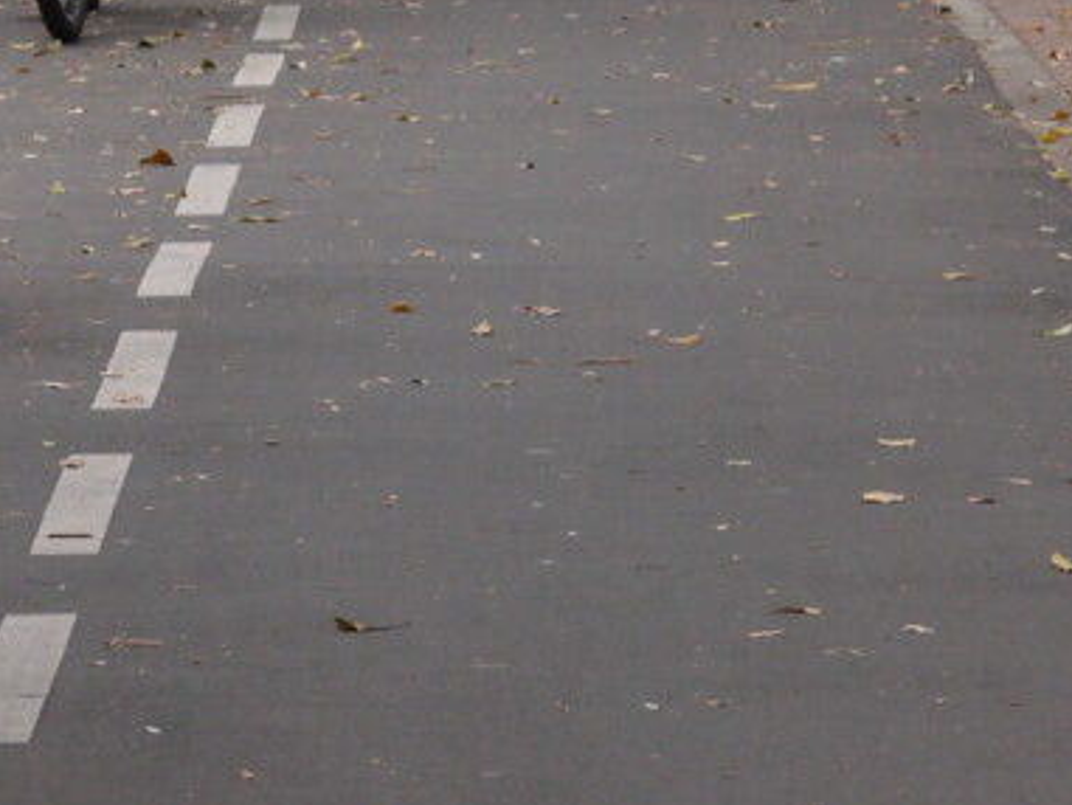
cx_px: -82
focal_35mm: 294
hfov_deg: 6.7
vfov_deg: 5.0
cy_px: -236
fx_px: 9108
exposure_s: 1/320
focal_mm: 24
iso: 125
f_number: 3.5
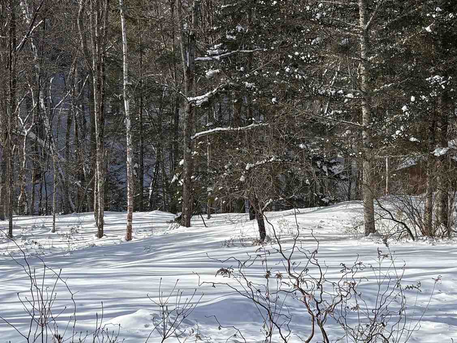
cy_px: 200
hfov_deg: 27.4
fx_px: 937
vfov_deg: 20.7
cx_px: 221
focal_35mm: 71
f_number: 1.6
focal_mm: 5.96
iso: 50
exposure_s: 1/3279
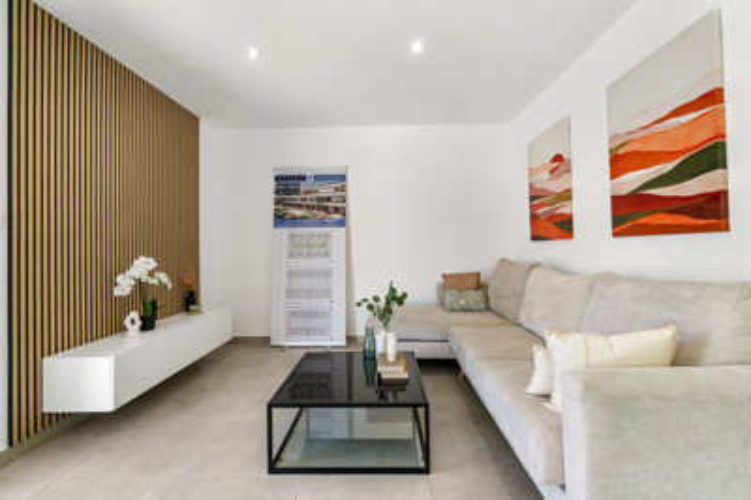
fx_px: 313
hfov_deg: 100.4
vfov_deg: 77.2
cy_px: 250
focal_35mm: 15
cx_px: 376
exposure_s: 1/13
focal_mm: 10
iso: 320
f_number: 8
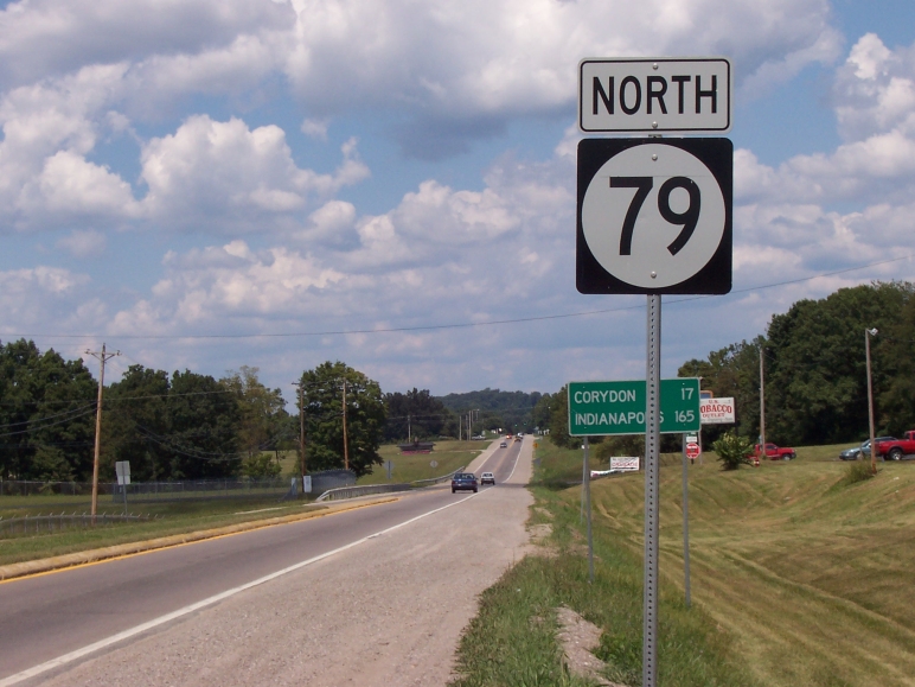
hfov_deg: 22.0
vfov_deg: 16.6
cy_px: 344
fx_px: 2353
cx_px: 458
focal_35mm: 89
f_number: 8
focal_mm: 13.5
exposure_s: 1/500
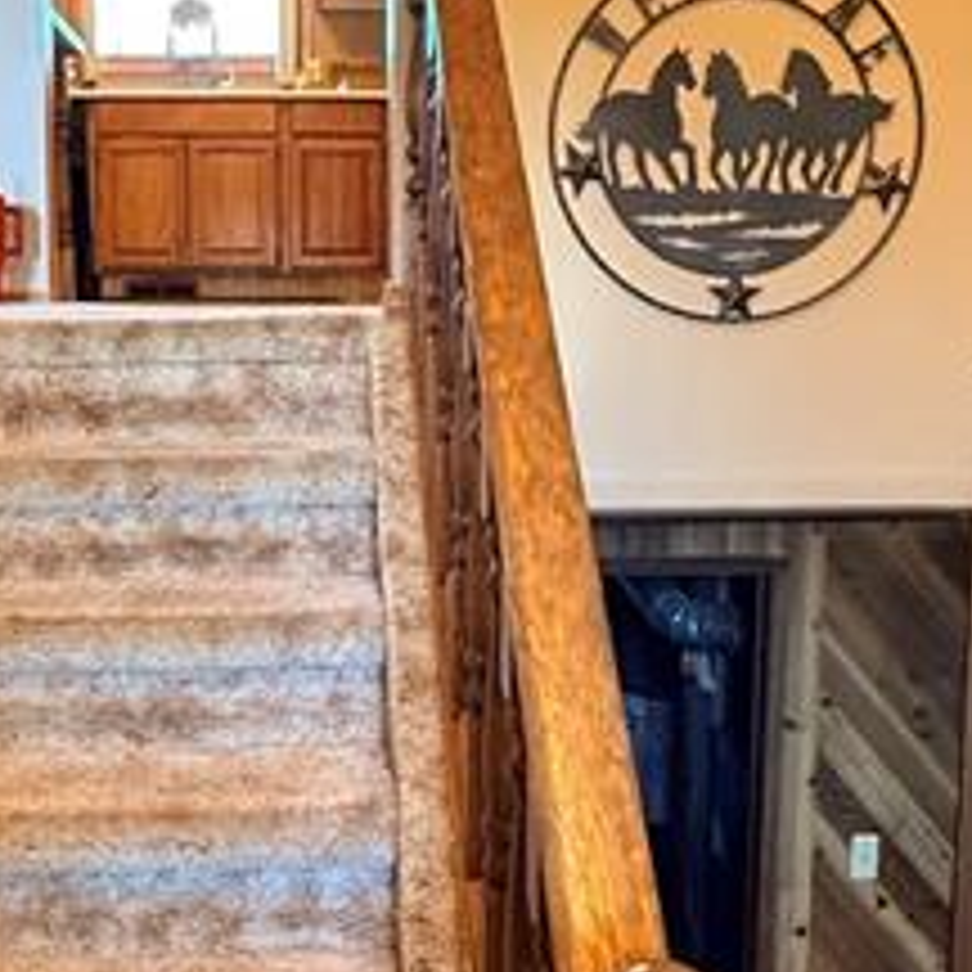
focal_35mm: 44
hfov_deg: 38.0
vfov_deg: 38.3
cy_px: 482
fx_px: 1398
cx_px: 338
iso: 640
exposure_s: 1/60
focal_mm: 2.22
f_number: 2.2
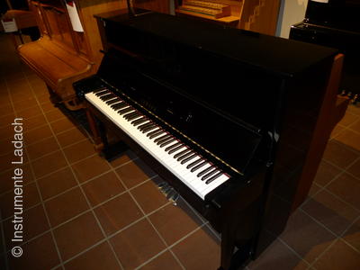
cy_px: 135
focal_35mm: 24
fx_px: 250
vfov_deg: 56.8
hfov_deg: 71.6
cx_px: 180
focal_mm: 5.1
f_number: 2
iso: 100
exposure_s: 1/30
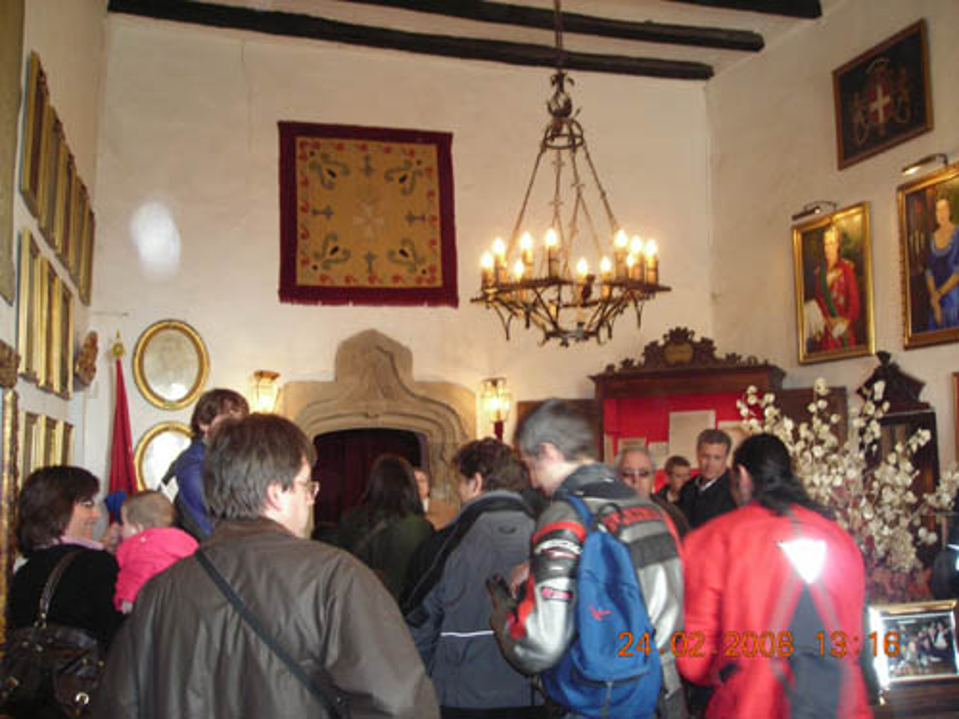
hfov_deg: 49.0
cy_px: 360
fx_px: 1053
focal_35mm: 38
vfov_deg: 37.7
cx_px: 480
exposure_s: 1/14.2
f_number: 3.2
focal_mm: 6.3
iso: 200
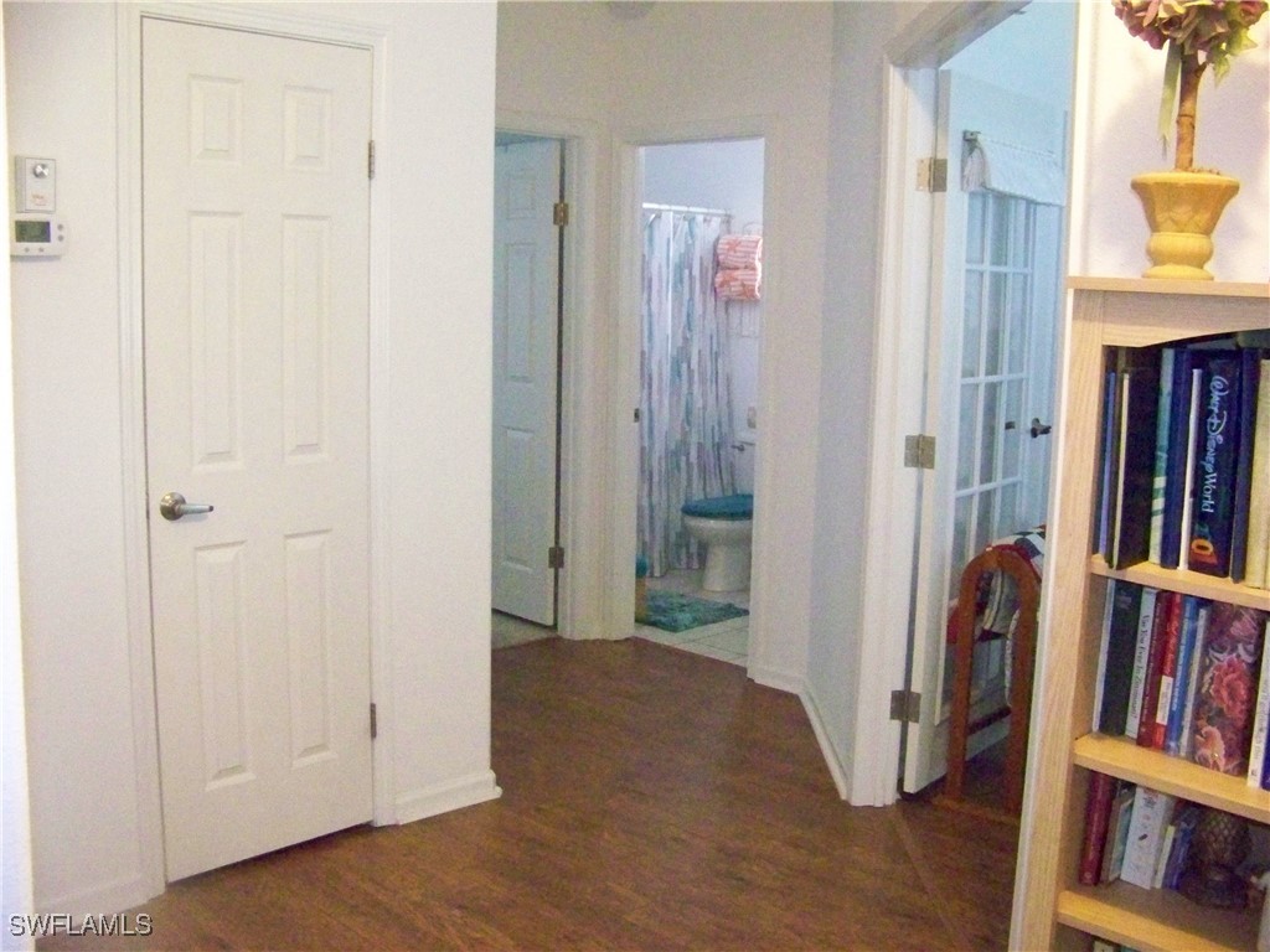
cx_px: 635
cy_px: 476
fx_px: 1321
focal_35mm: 36
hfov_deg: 51.4
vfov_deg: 39.7
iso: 1600
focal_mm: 5.85
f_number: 2.8
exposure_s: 1/30
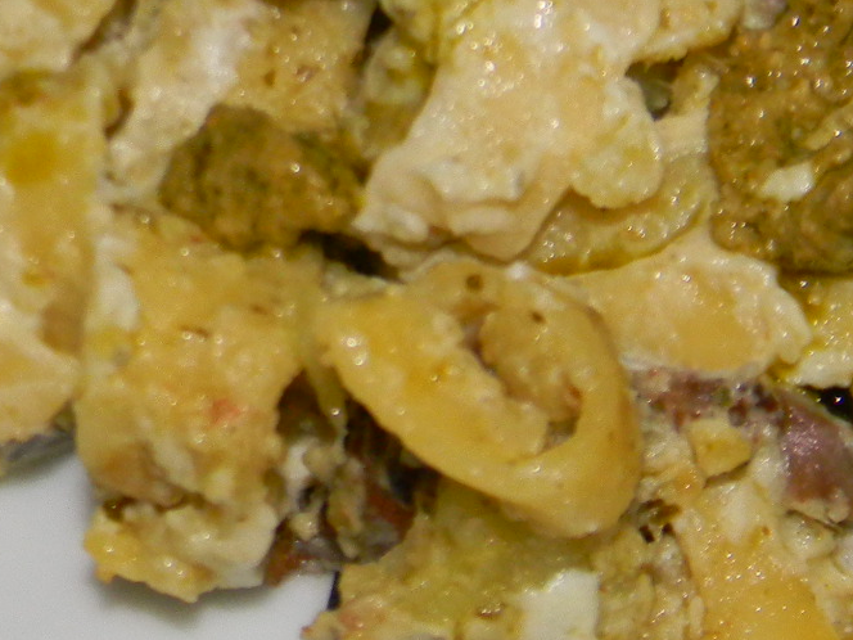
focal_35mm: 111
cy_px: 159
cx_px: 618
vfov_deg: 13.3
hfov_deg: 17.6
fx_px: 2735
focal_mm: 6.4
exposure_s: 1/30
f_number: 7.4
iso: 200
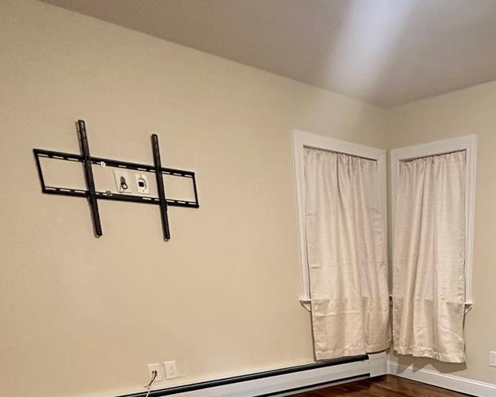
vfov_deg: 38.7
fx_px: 485
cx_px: 433
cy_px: 410
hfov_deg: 49.2
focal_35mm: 33
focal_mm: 2.22
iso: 800
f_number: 2.2
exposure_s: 1/60
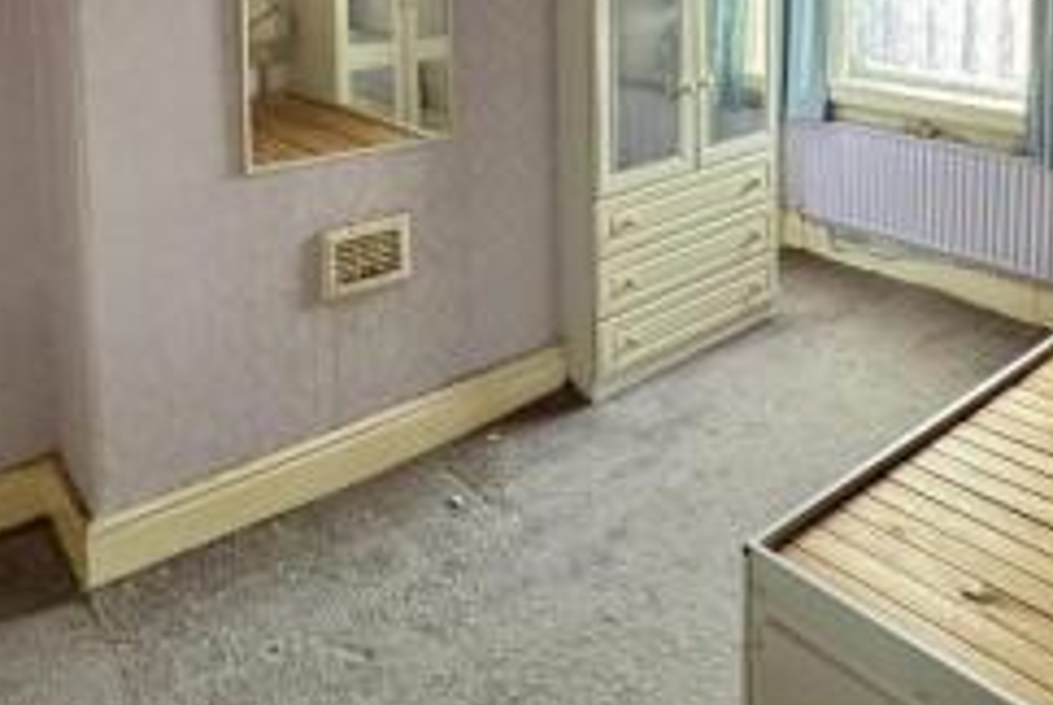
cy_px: -24
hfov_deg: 53.9
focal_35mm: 35
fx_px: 1025
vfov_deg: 34.1
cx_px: 642
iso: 200
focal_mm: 2.22
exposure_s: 1/99
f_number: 2.2
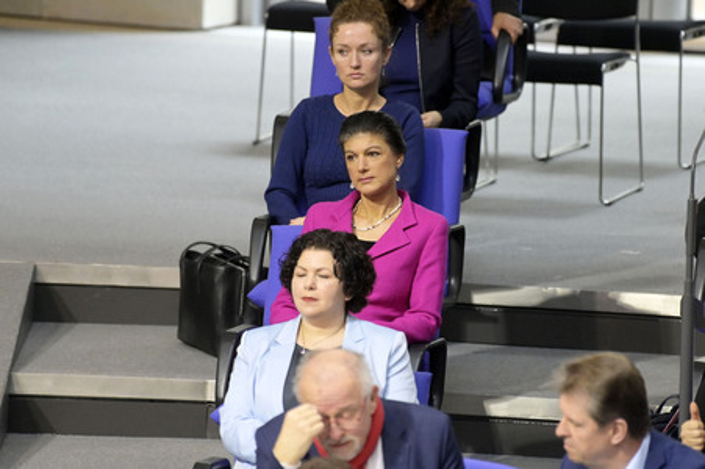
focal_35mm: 500
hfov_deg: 4.1
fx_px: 9784
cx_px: 352
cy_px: 234
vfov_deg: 2.7
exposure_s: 1/320
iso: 8000
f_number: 5.6
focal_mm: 500
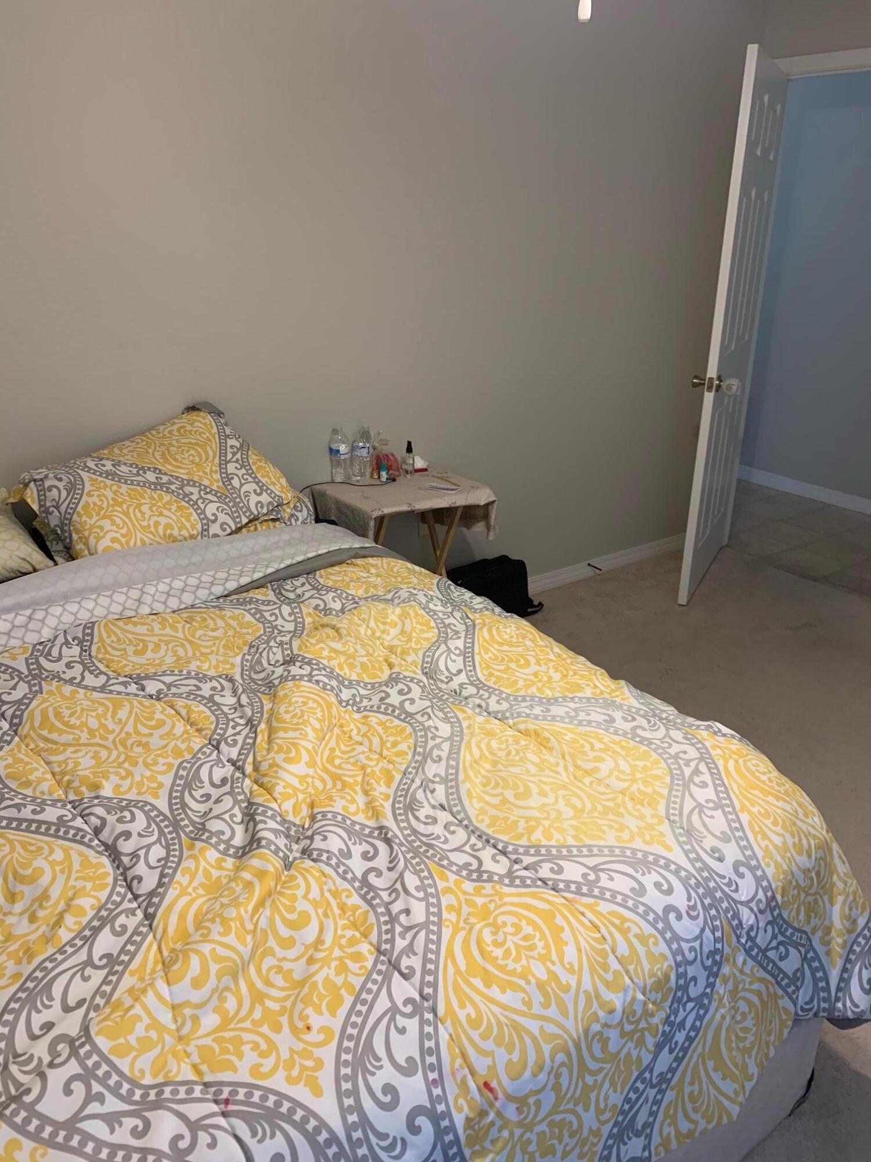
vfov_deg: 67.3
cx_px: 436
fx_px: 872
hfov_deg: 53.1
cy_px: 581
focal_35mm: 26
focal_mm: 4.25
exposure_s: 1/60
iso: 250
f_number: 1.8
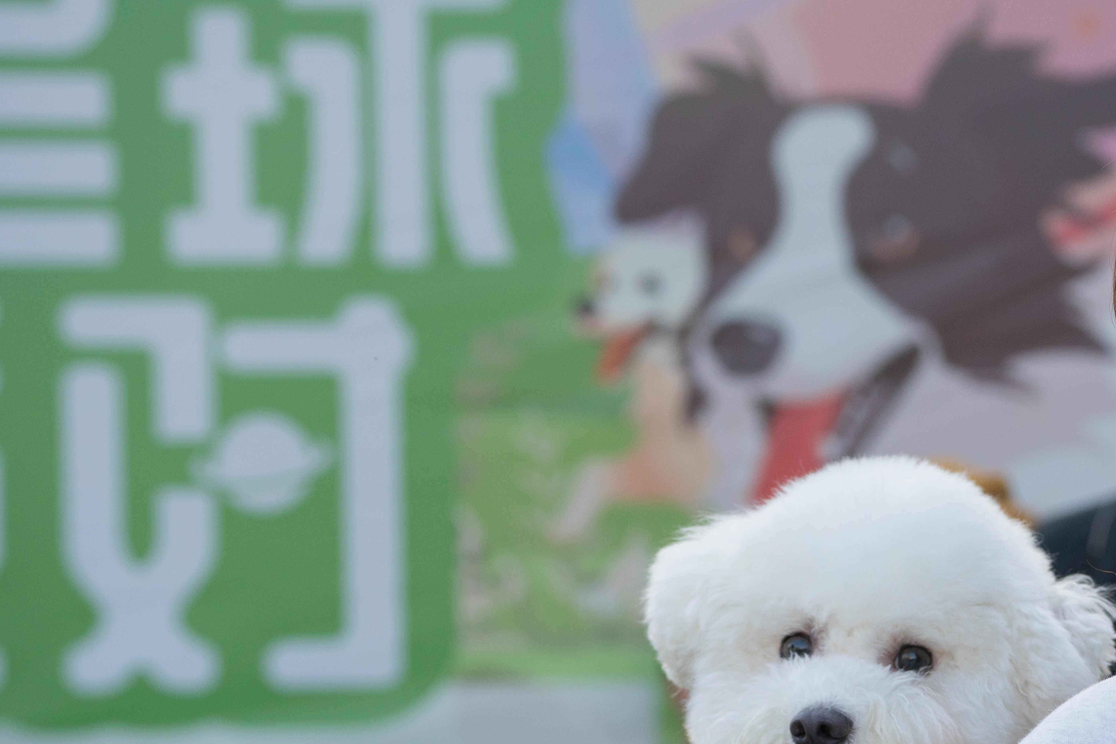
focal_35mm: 195
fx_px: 6045
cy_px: 631
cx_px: 915
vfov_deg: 7.0
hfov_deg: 10.5
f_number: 6.3
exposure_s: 1/400
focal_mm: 96
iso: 250
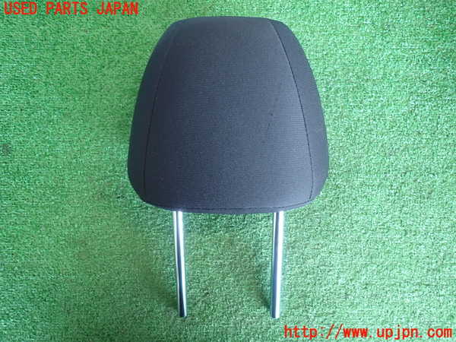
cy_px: 171
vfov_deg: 54.9
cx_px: 228
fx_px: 329
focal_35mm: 25
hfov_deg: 69.4
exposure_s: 1/40
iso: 200
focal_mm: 4.5
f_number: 2
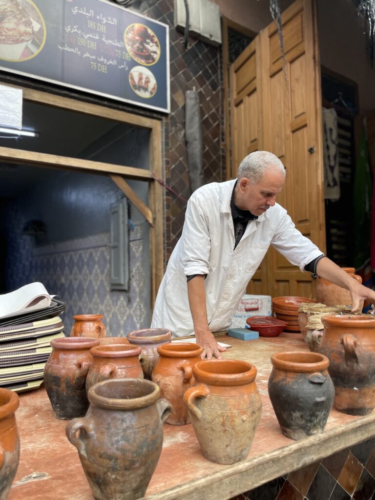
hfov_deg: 53.1
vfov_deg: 67.3
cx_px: 188
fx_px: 376
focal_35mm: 26
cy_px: 250
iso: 50
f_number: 1.6
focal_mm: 4.2
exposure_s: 1/326
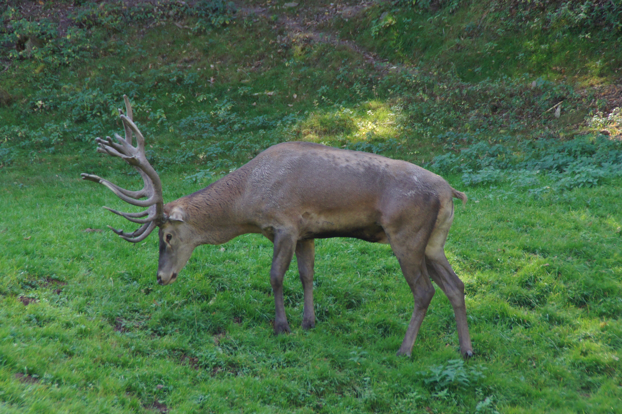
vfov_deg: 6.1
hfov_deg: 9.2
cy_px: 207
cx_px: 311
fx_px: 3885
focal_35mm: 225
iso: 800
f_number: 8
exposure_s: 1/200
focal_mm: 150
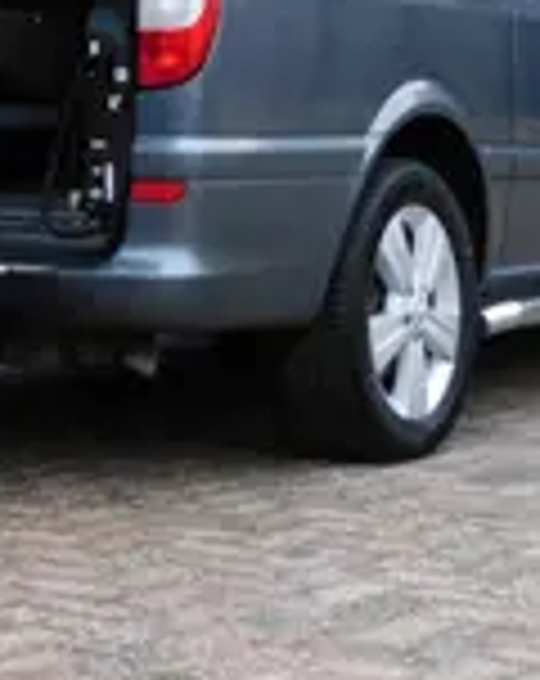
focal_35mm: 140
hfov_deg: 10.9
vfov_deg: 13.6
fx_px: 2808
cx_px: -32
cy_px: 9
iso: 400
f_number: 4
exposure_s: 1/25
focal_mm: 8.1
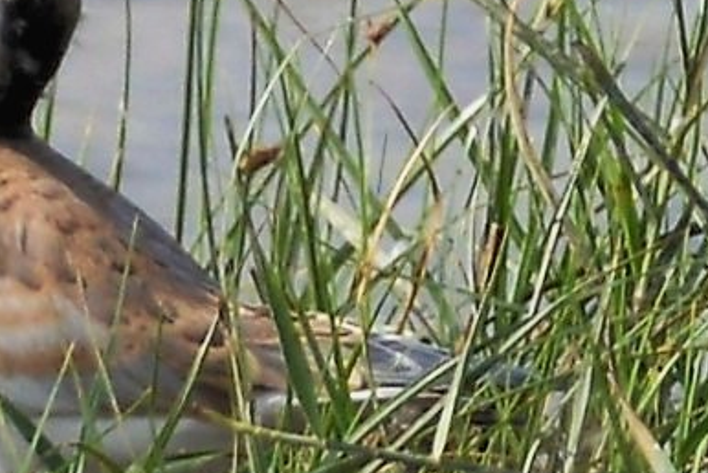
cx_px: -319
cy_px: -239
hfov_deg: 0.7
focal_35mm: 3114
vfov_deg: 0.4
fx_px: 61286
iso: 400
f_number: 8
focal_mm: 600
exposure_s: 1/1600
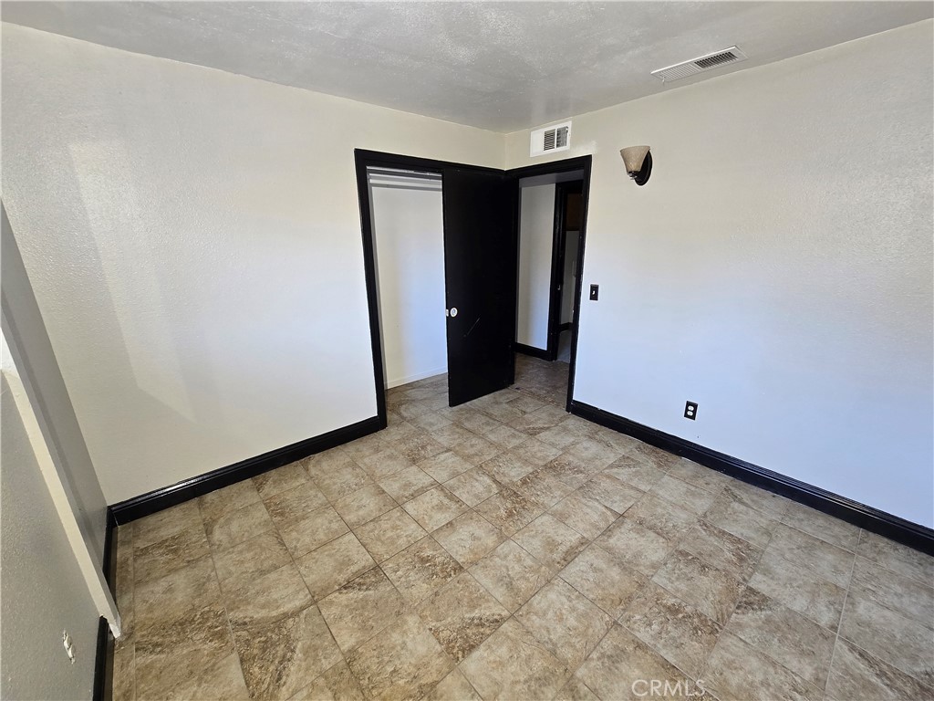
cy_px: 350
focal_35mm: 13
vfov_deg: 89.9
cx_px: 467
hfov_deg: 106.2
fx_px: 351
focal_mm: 2.2
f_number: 2.2
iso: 160
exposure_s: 1/60
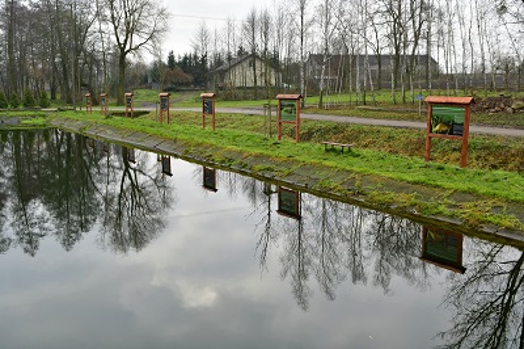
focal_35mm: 36
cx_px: 262
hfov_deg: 53.2
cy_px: 174
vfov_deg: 36.8
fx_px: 524
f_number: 4.5
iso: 200
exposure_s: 1/160
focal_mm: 24
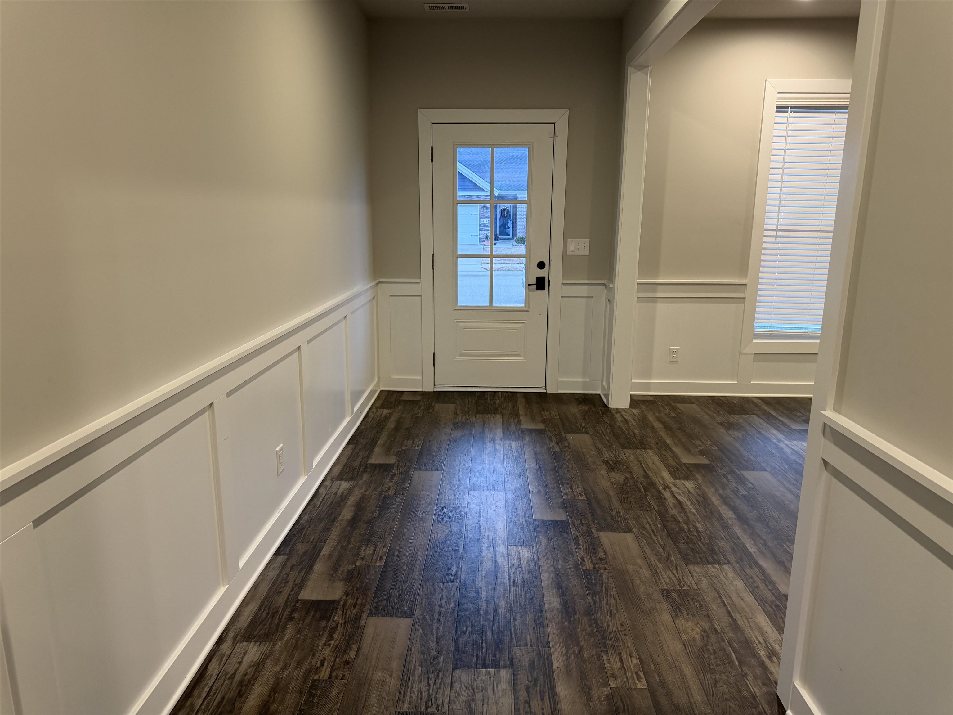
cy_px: 358
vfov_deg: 56.8
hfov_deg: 71.6
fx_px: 661
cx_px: 476
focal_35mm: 24
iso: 200
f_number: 1.78
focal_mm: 6.76
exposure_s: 1/60
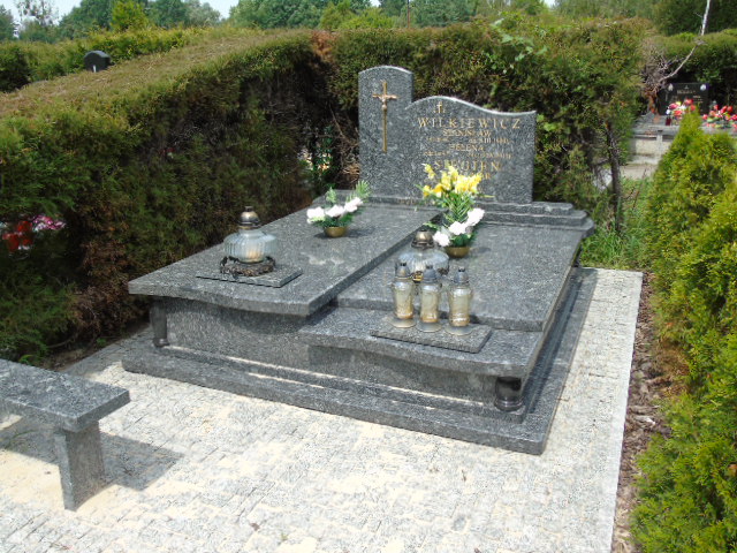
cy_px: 276
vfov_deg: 48.2
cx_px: 368
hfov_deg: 61.7
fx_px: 617
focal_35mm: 29
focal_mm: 5.2
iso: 80
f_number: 3.6
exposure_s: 1/400
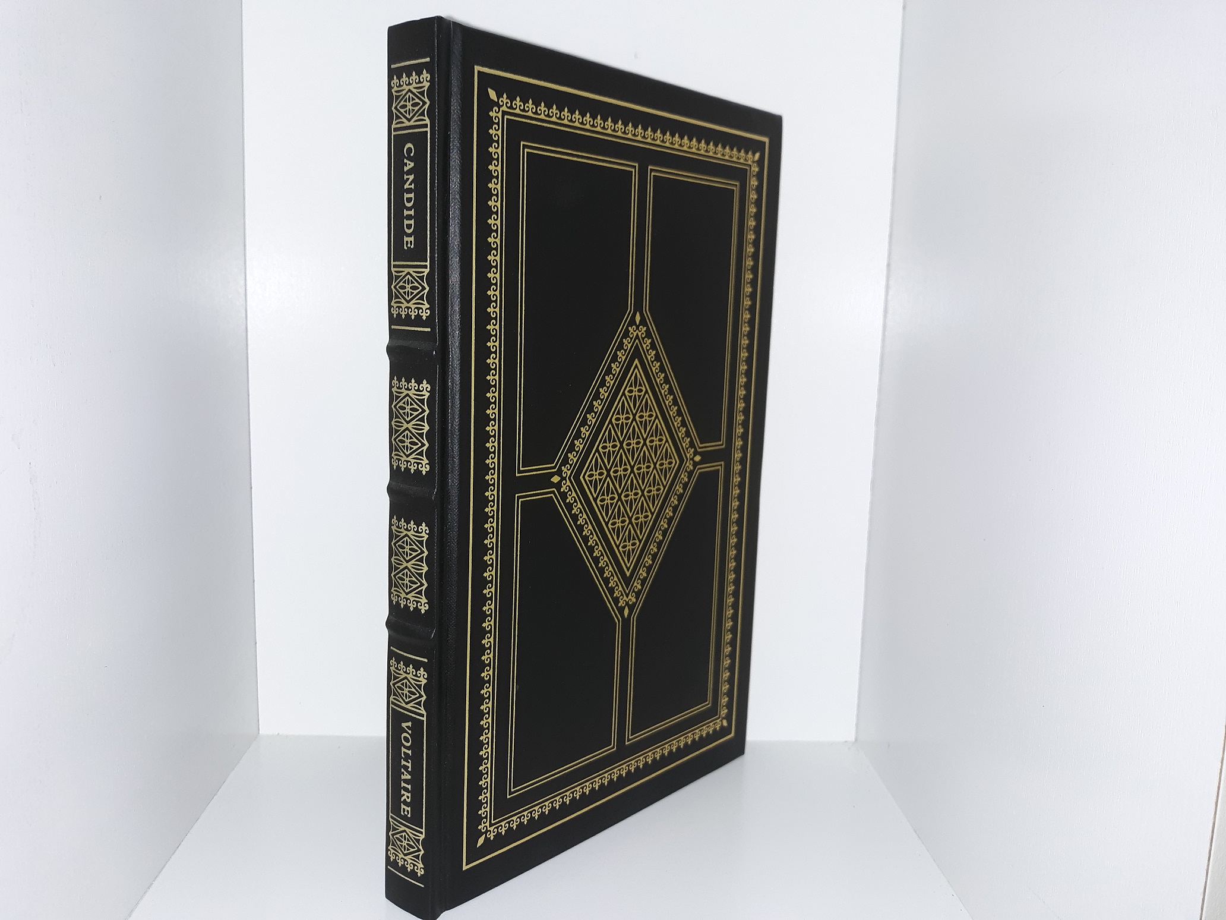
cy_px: 460
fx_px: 992
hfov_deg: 63.4
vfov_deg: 49.7
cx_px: 613
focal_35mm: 28
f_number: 1.7
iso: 64
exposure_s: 1/100
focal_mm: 3.7
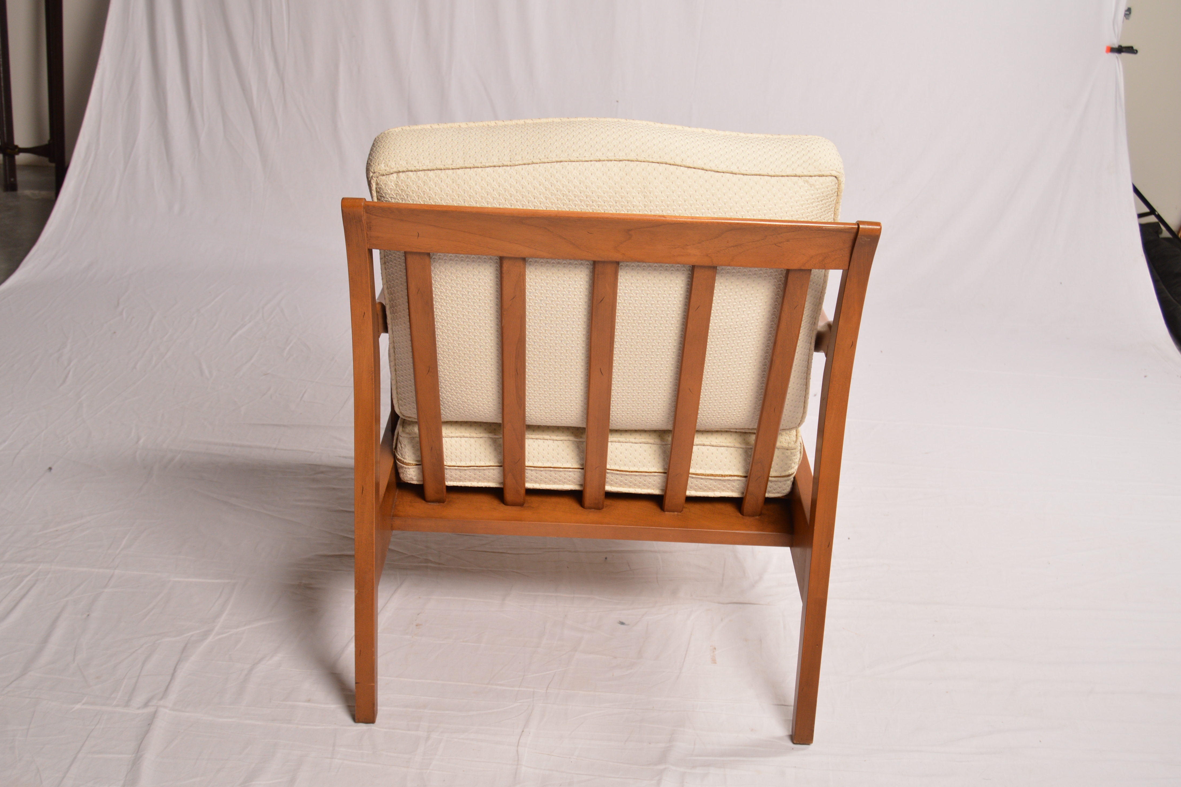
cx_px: 600
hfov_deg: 48.5
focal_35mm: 40
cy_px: 397
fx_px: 1312
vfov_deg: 33.4
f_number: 5.6
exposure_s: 1/160
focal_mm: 26
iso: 200
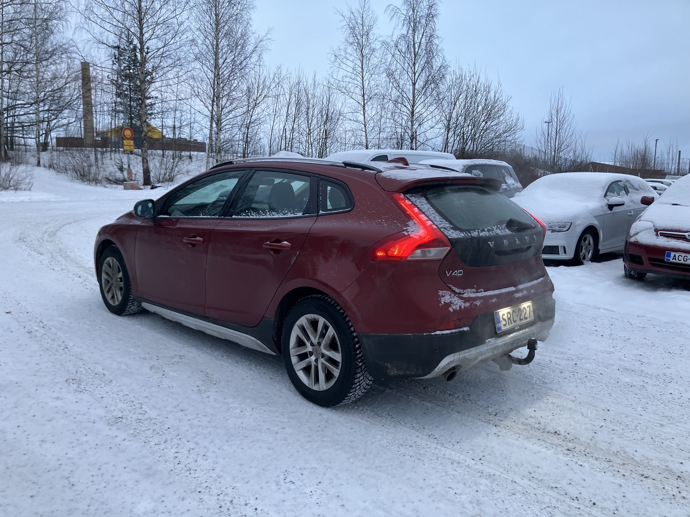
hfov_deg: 63.4
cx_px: 345
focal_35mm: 28
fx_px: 558
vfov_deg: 49.7
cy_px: 258
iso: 50
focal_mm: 3.99
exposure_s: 1/121
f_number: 1.8
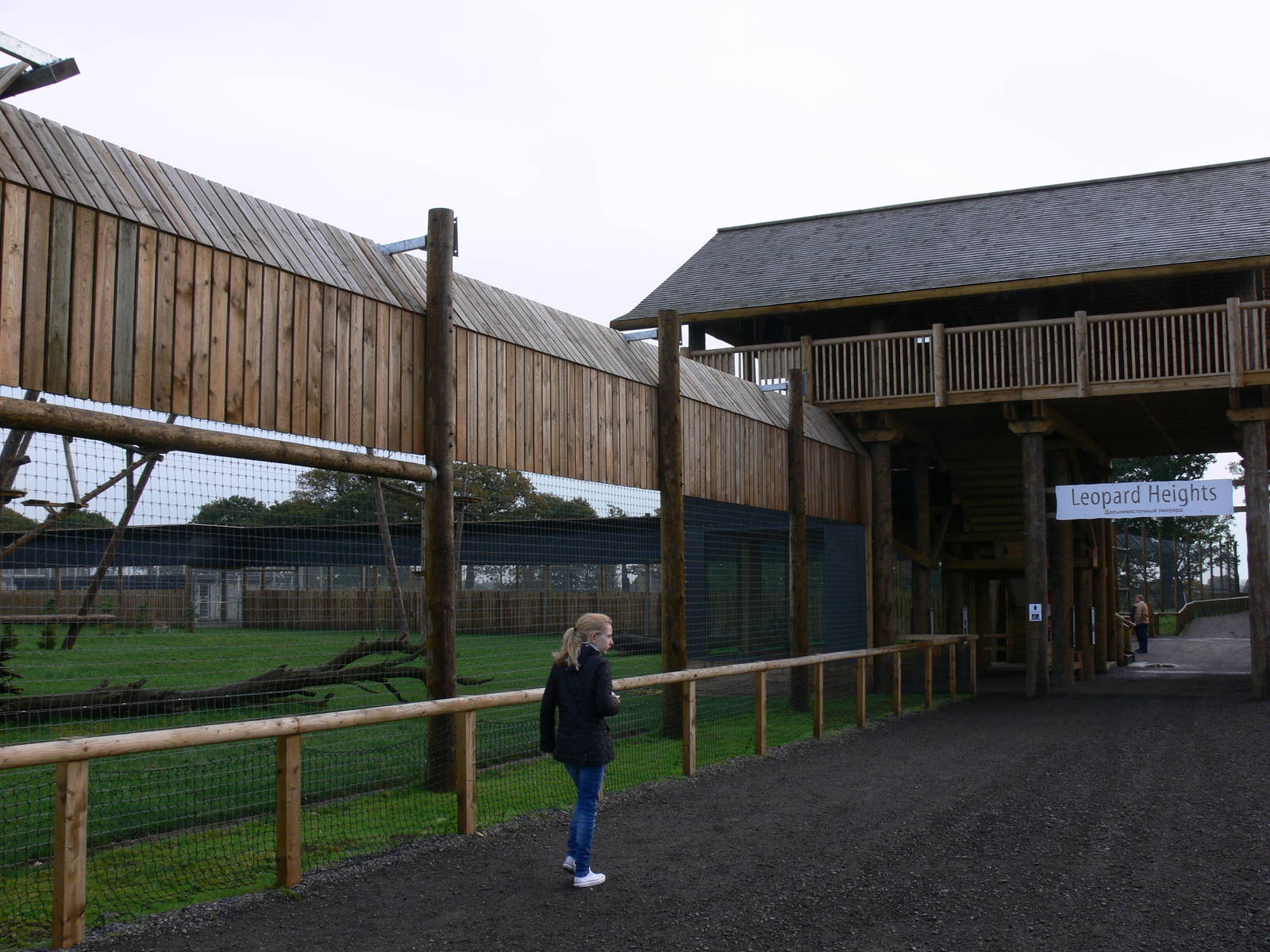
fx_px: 1284
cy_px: 476
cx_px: 635
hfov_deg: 52.6
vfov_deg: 40.7
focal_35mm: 35
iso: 80
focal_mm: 7.4
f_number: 5.6
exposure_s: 1/125
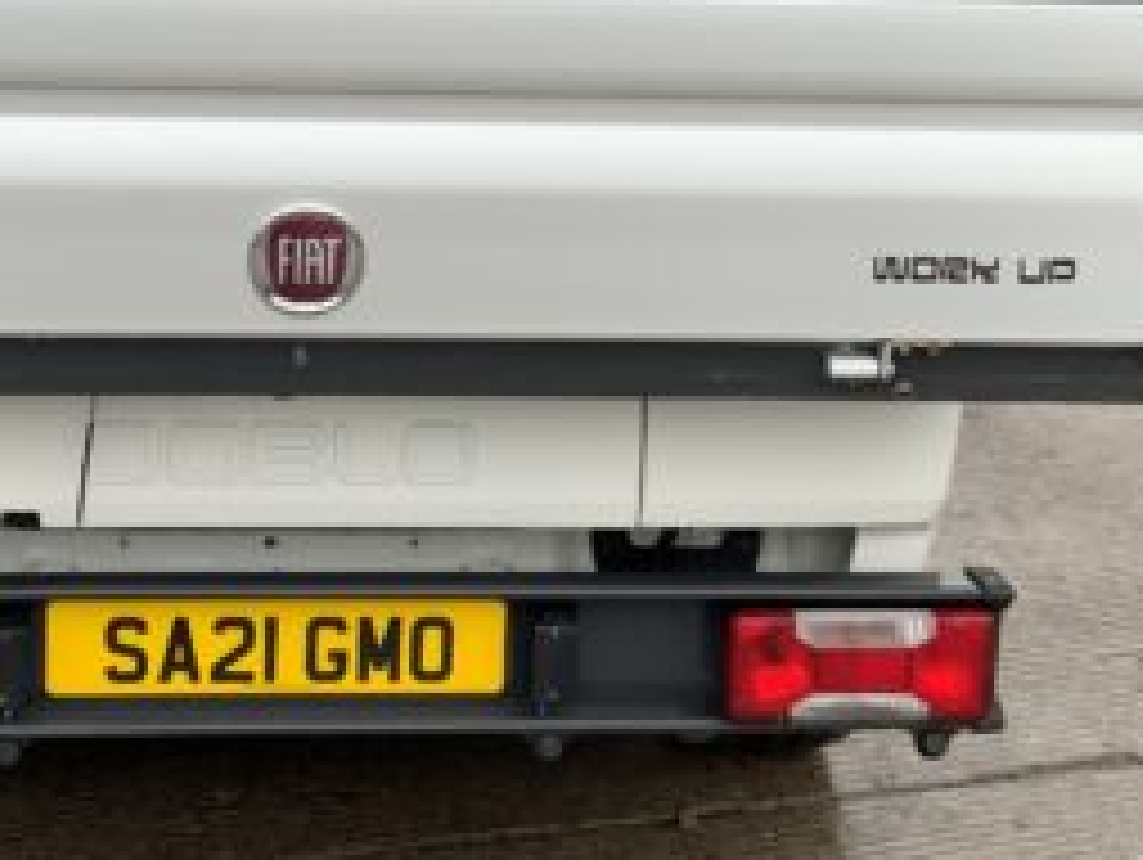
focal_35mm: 73
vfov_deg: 19.8
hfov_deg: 26.4
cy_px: 68
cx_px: 346
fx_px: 2413
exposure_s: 1/264
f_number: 1.8
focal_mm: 3
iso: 16
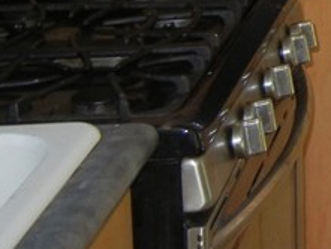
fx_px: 1330
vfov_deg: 10.0
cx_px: 756
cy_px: -212
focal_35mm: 139
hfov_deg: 11.9
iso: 200
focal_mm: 5.4
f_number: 3.5
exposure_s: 1/30
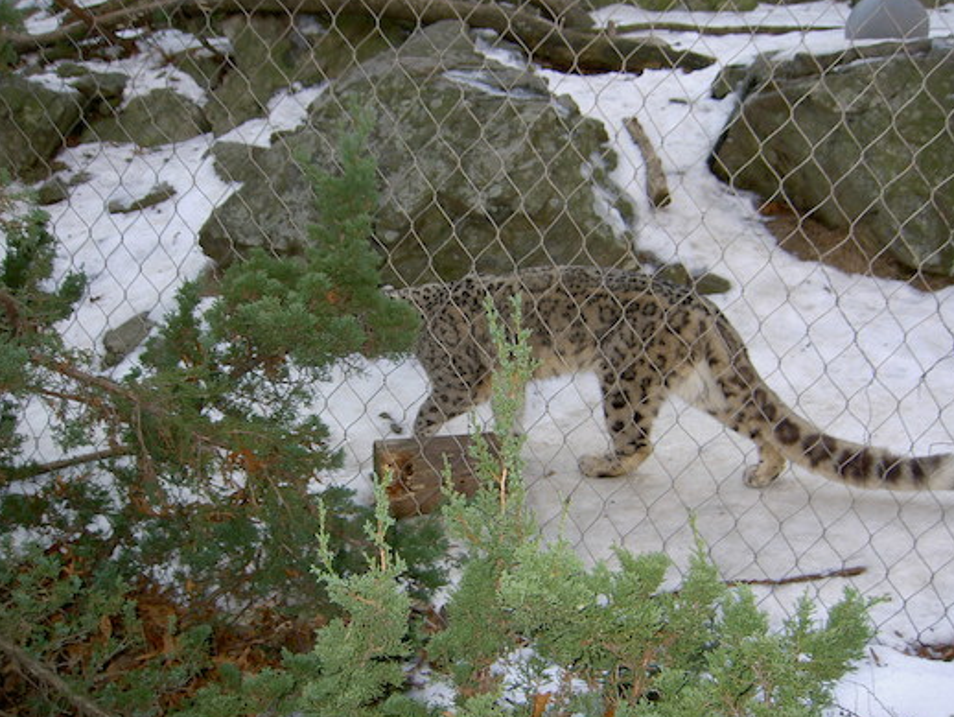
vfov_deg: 40.7
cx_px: 482
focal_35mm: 35
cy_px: 358
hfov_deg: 52.6
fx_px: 965
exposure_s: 1/200
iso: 50
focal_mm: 5.6
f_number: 2.8
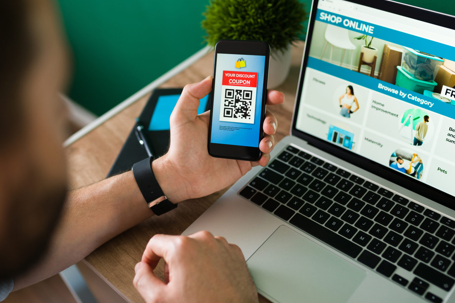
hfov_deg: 42.5
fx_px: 582
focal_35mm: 46
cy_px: 130
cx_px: 272
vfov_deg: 29.2
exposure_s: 1/160
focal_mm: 35
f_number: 1.8
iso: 400
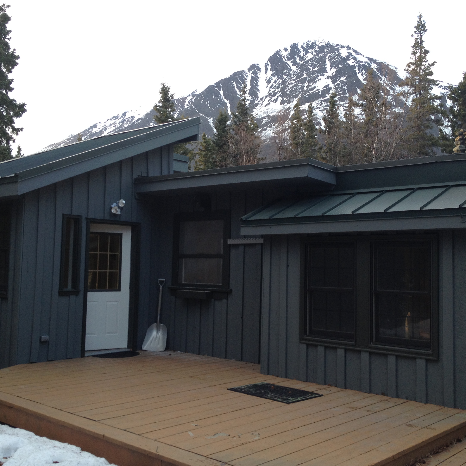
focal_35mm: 42
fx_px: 640
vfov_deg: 40.0
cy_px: 230
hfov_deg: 40.0
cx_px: 243
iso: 50
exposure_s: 1/120
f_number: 2.4
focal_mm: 4.28
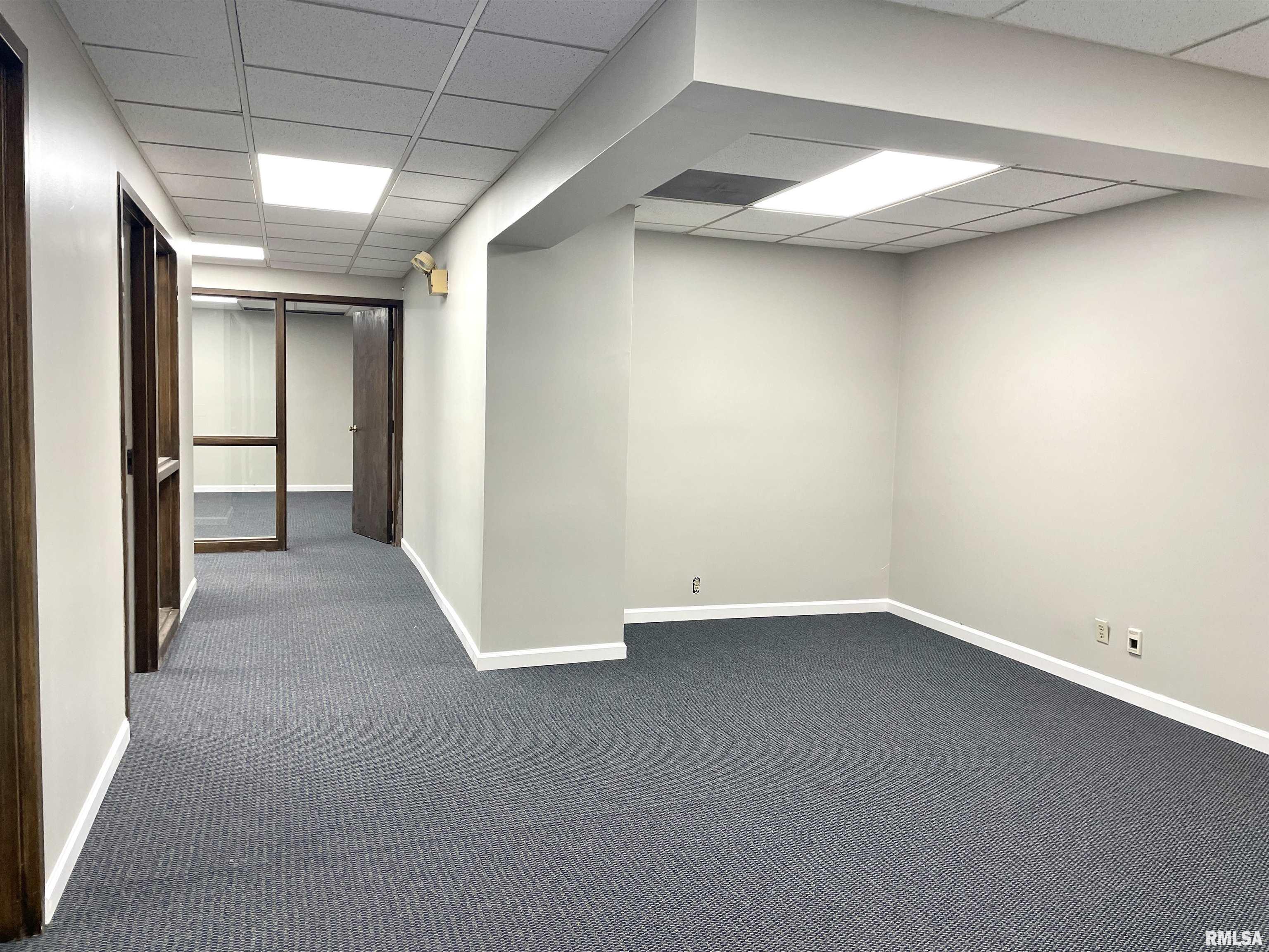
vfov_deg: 53.1
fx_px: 953
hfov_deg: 67.3
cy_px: 476
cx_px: 634
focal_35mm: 26
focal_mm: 4.2
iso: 100
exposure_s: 1/120
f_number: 1.6
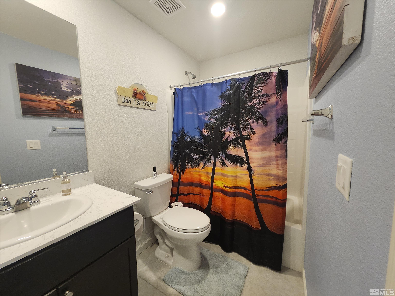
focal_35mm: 13
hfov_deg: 106.2
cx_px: 198
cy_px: 148
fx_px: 148
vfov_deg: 89.9
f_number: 2.2
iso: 250
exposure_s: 1/60
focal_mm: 1.74
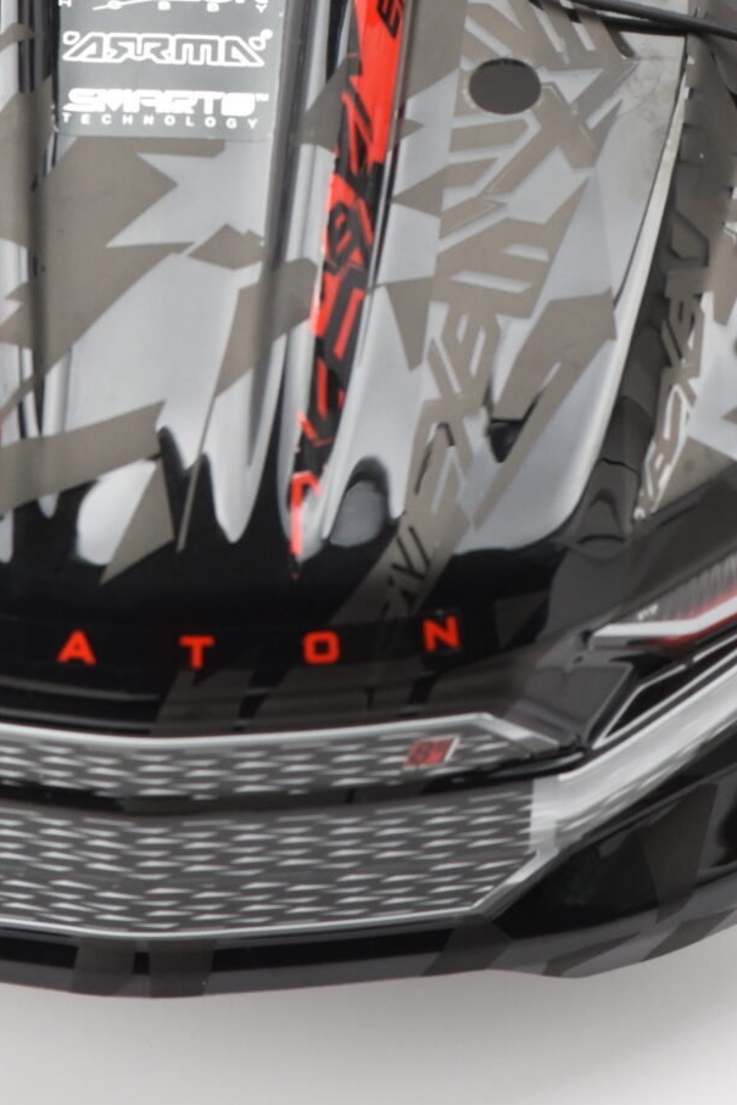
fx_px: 7367
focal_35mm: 240
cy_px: -404
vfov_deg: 8.4
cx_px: 219
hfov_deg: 5.7
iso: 1250
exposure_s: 1/100
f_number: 8
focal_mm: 85
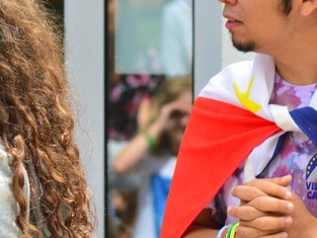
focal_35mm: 873
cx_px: -106
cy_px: 106
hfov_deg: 2.3
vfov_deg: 1.7
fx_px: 7994
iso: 400
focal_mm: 185
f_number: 10
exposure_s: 1/250
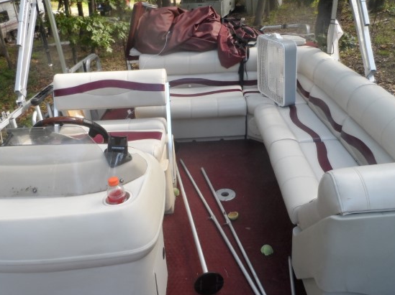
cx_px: 198
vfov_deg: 49.7
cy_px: 151
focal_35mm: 28
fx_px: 319
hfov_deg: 63.5
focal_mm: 4
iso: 80
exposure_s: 1/60
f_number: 3.2
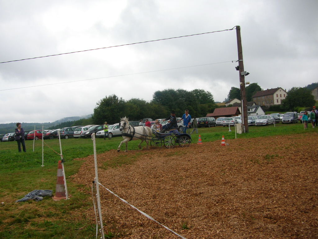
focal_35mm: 35
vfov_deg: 40.7
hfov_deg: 52.6
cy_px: 120
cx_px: 159
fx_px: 322
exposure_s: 1/76
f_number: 2.8
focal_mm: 5.8
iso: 50
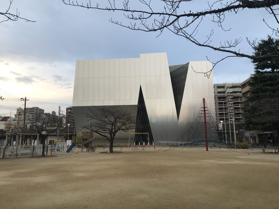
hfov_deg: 63.4
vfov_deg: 49.7
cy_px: 104
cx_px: 140
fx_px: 226
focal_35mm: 28
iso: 25
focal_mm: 3.99
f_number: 1.8
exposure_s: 1/120
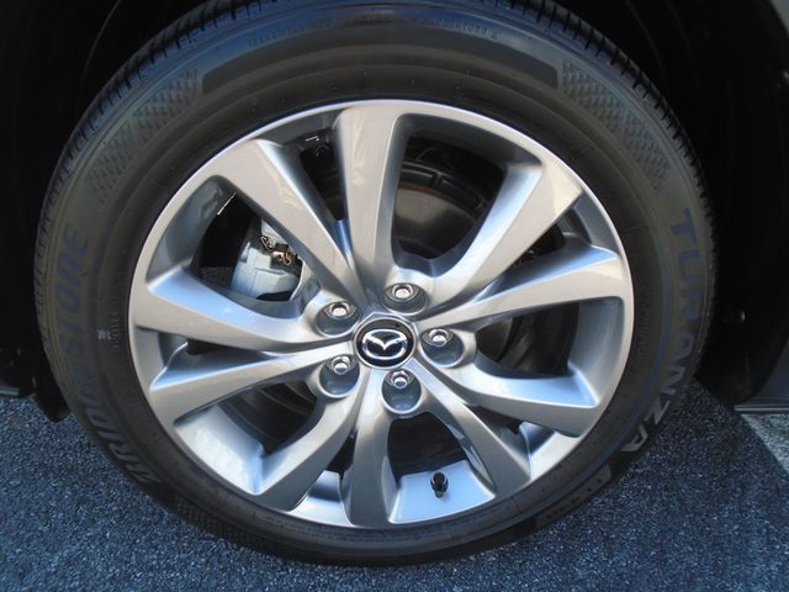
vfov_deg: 53.1
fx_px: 593
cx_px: 394
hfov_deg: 67.3
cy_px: 296
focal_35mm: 26
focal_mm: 4.6
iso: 100
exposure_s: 1/160
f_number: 3.2
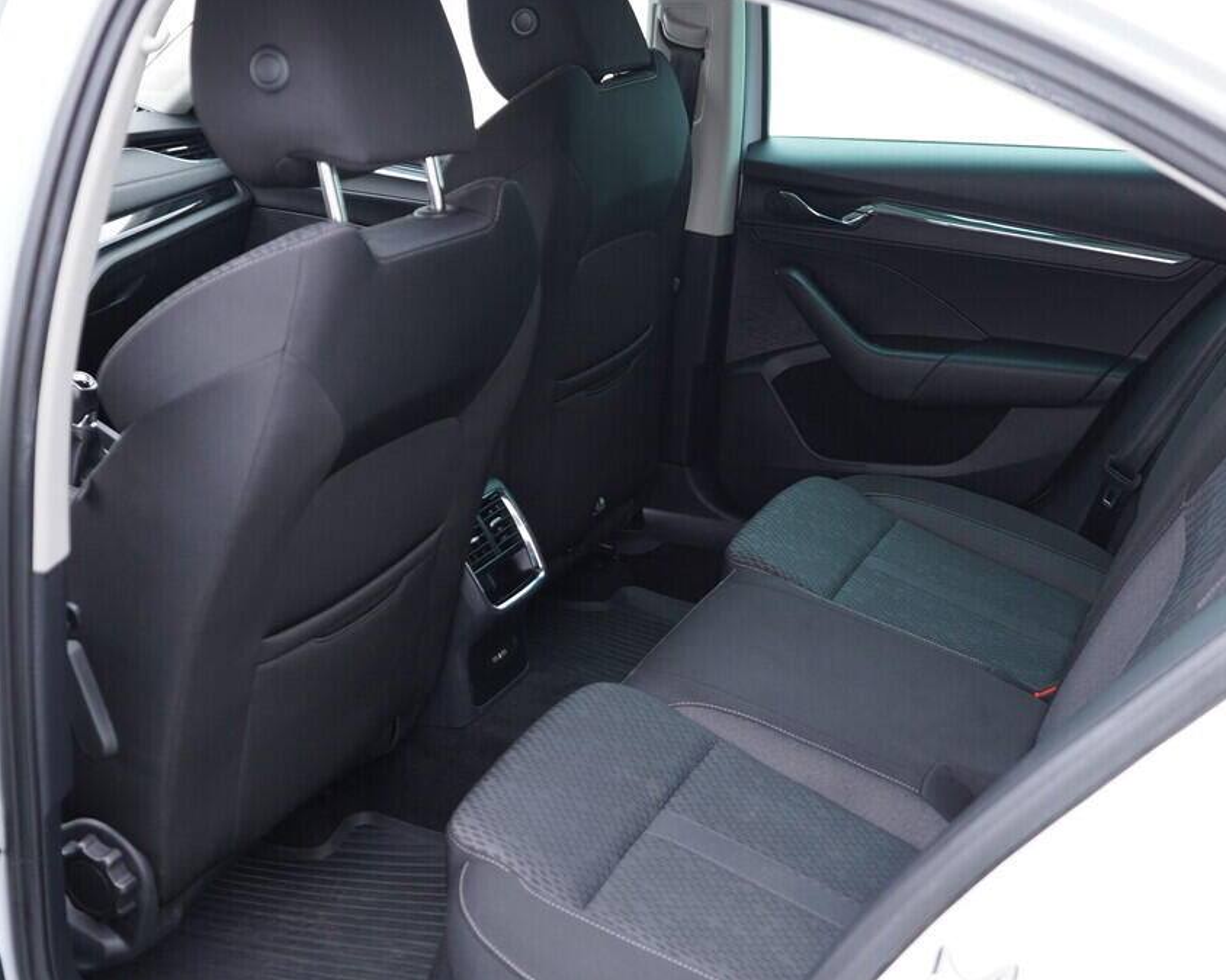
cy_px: 491
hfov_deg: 44.7
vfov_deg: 36.5
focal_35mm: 41
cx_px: 668
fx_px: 1488
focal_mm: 24
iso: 320
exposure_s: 1/40
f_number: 2.8
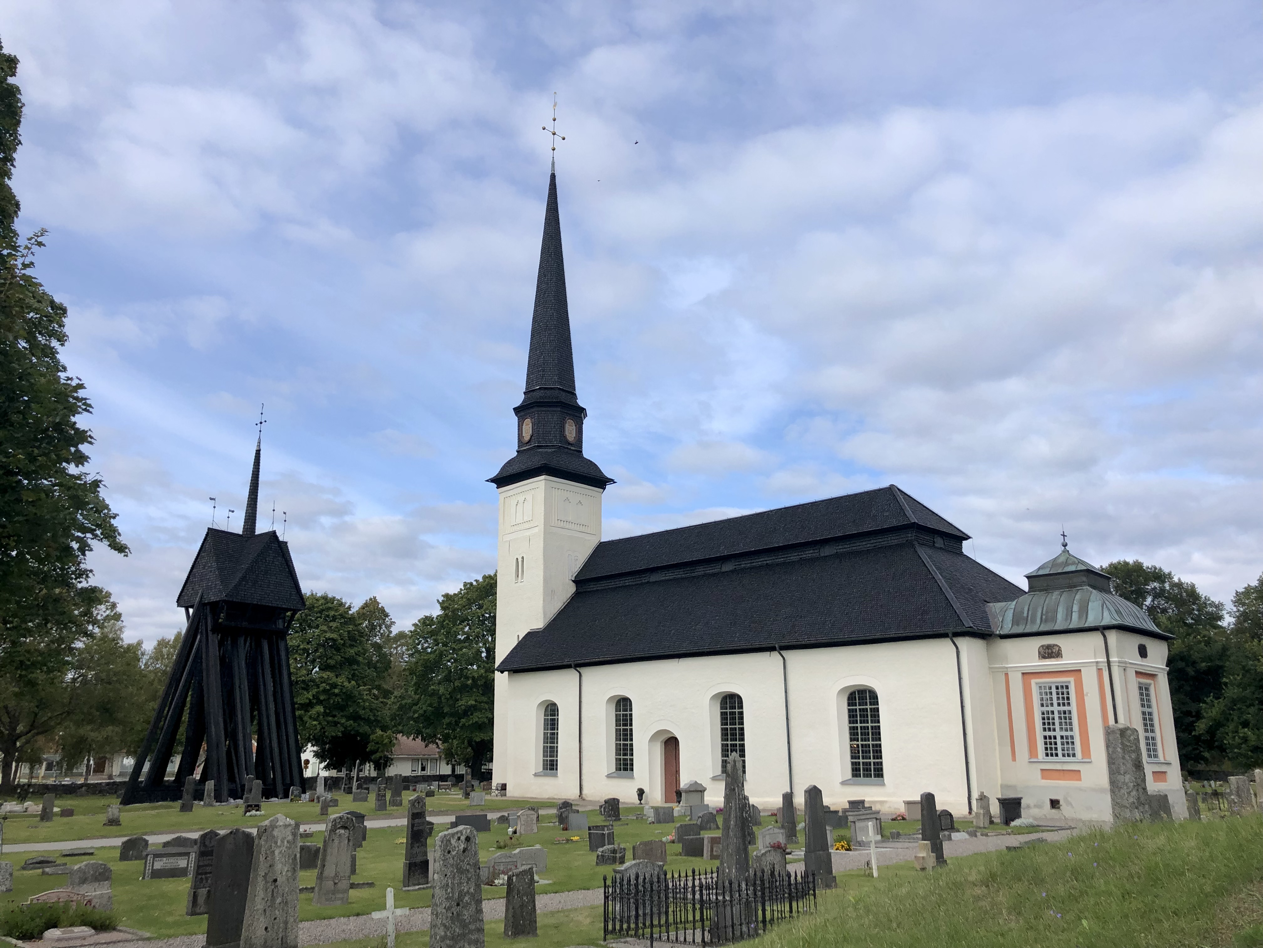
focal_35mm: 28
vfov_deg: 49.7
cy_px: 474
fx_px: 1022
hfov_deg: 63.4
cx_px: 632
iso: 20
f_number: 1.8
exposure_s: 1/2288
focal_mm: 3.99
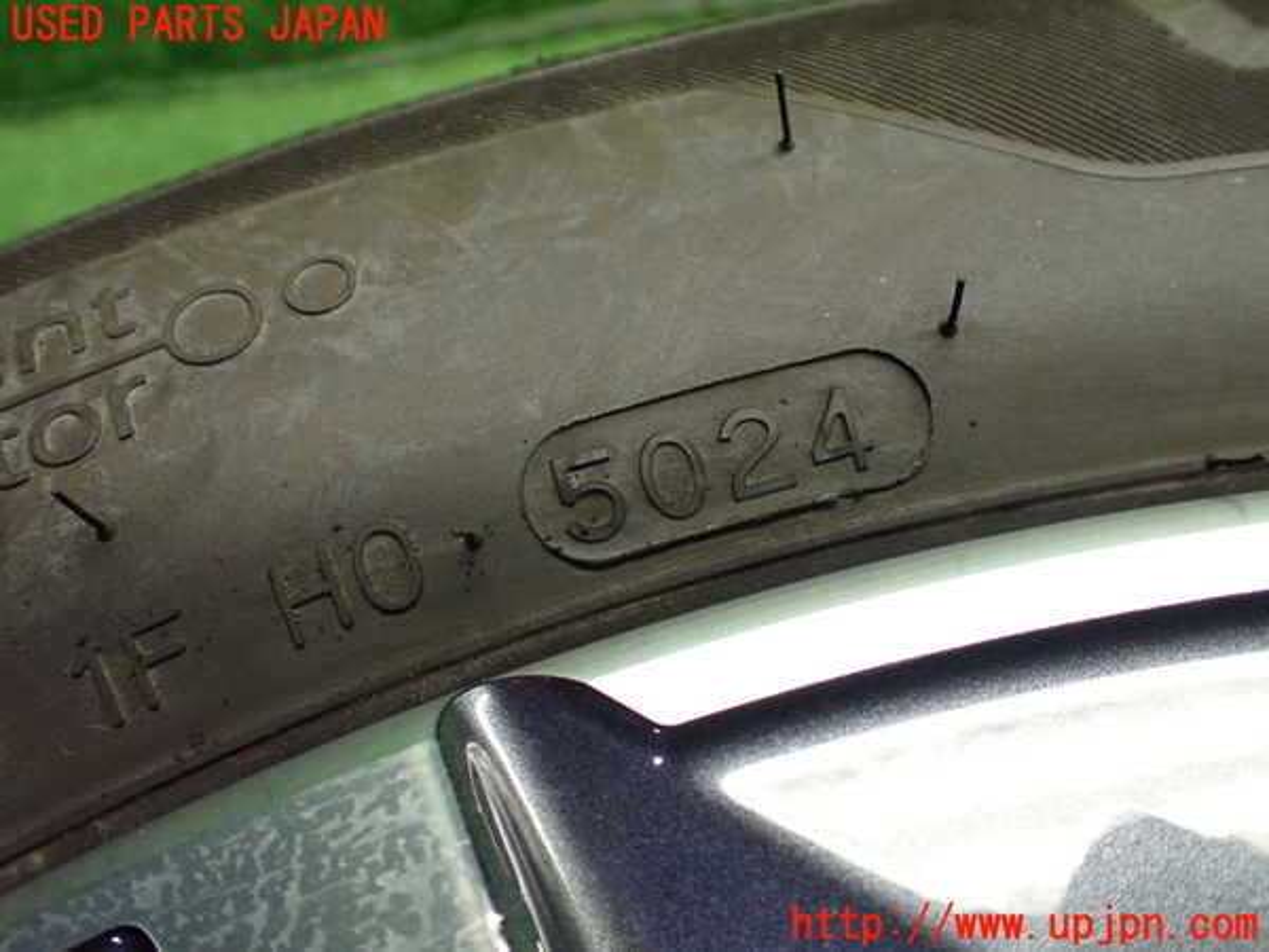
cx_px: 634
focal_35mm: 30
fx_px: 1100
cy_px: 476
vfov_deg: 46.8
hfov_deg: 60.0
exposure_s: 1/125
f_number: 2.3
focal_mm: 5.4
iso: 800
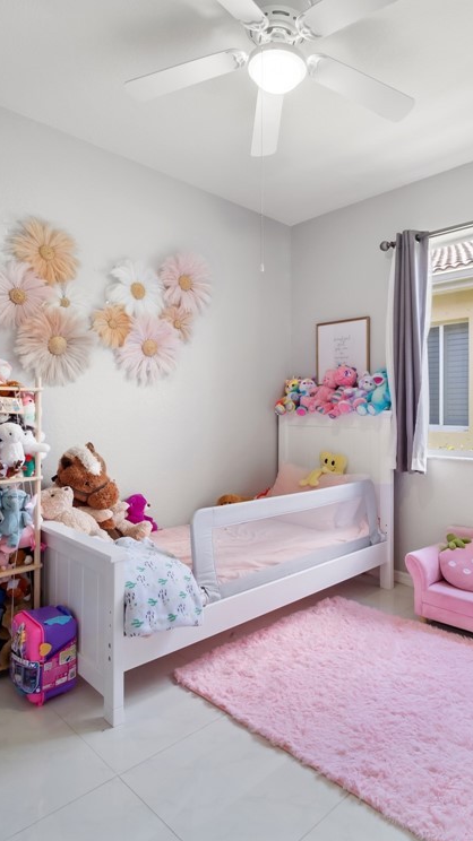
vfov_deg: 83.9
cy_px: 416
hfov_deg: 52.8
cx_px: 302
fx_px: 469
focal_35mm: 21
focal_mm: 7
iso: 200
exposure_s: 1/4
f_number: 7.1
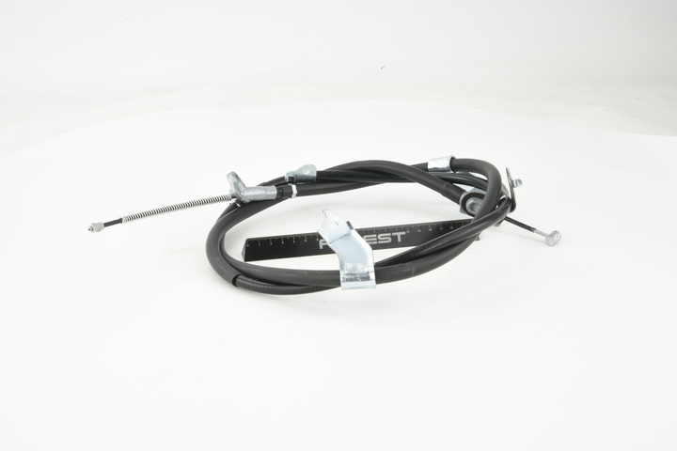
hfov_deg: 33.4
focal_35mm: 60
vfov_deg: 22.6
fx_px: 1128
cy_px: 226
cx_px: 338
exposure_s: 1/2.5
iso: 100
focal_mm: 60
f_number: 32
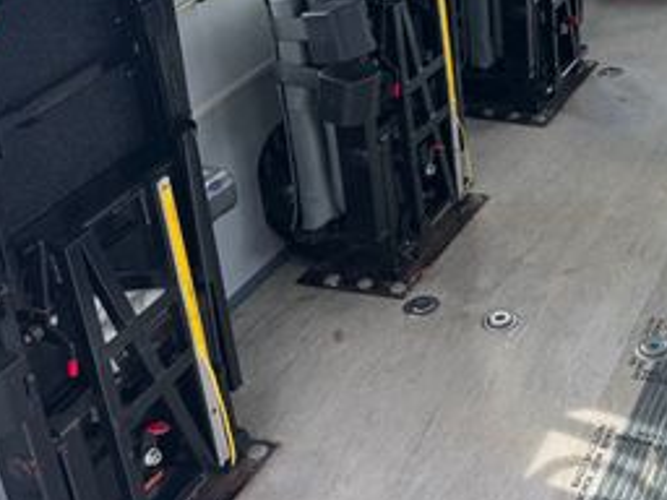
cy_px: 57
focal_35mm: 60
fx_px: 1156
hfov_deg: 30.2
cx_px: 651
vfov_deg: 23.8
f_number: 1.78
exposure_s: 1/121
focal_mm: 6.76
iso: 80
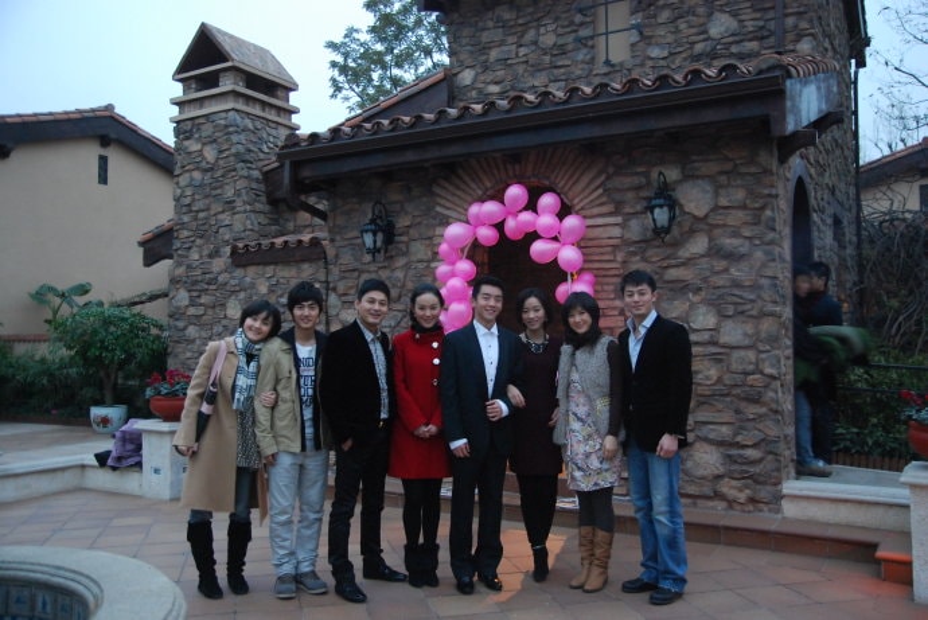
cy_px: 310
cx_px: 464
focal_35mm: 48
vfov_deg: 28.1
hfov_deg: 41.1
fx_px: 1238
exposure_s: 1/25
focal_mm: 32
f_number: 2.8
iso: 1000
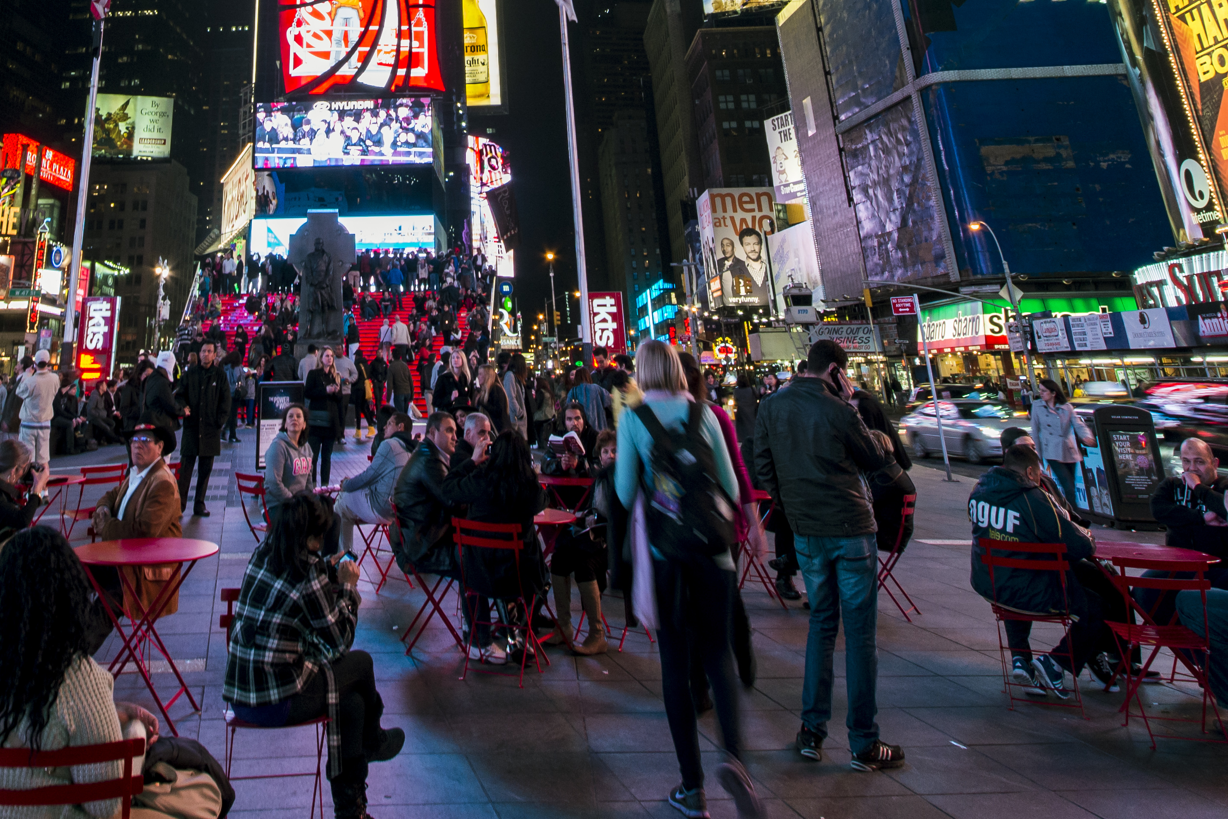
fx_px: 1058
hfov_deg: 58.3
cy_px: -124
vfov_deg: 35.0
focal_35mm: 31
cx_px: 370
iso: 400
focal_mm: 12
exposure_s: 1/10
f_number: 8
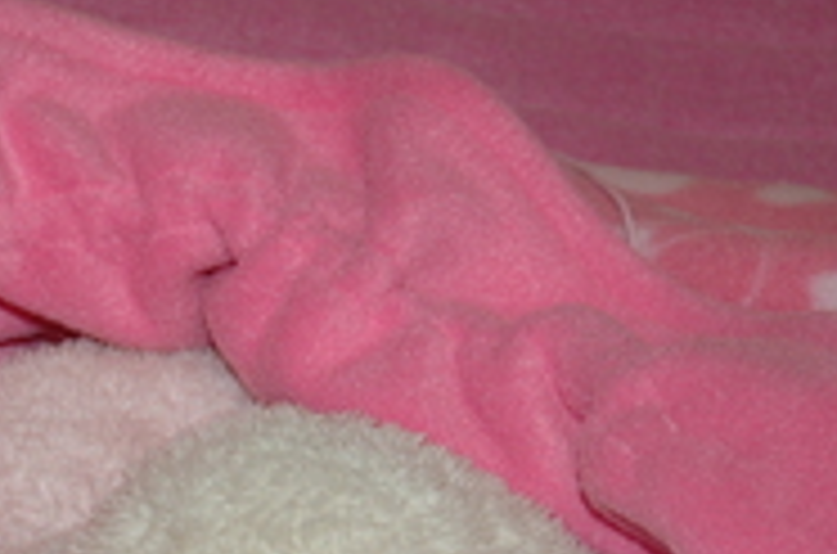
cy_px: 633
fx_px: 2950
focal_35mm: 127
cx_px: 72
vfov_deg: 10.6
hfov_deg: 15.9
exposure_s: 1/60
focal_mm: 35
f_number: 4.2
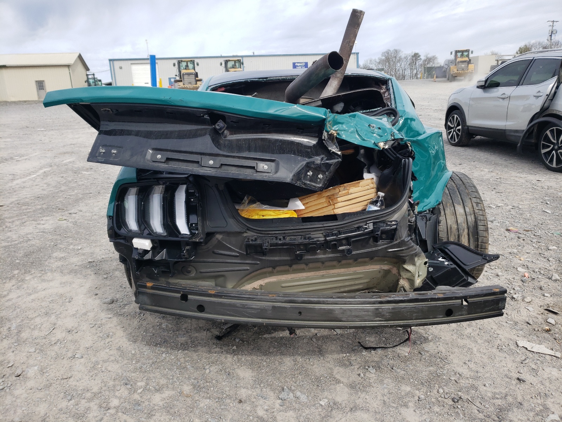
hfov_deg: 67.3
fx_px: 422
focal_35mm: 26
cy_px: 211
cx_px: 281
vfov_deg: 53.1
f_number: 1.5
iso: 50
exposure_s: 1/1667
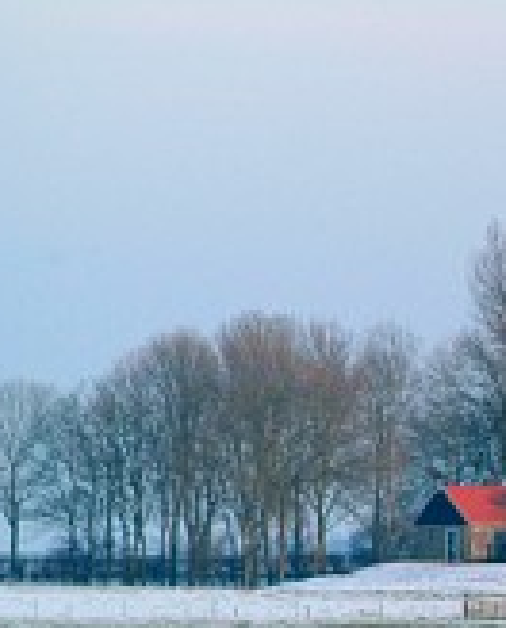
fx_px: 9736
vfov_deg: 3.7
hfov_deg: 3.0
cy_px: 481
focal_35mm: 522
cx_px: 820
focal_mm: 135
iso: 400
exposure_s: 1/1000
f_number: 4.8
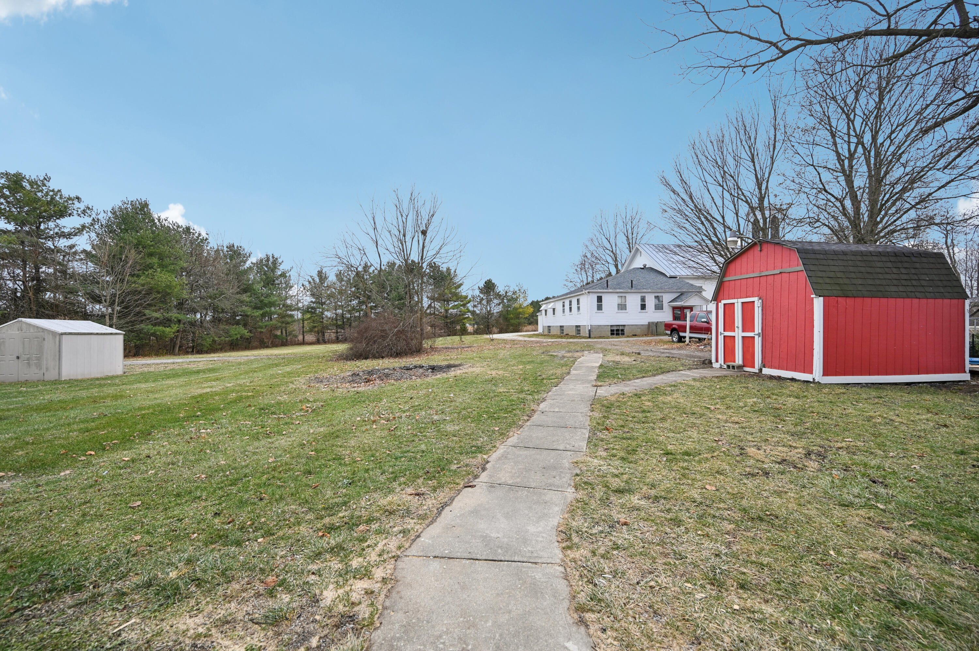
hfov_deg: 104.3
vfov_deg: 81.1
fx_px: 380
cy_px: 326
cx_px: 490
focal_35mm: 14
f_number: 4
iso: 400
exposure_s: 1/1000
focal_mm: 14
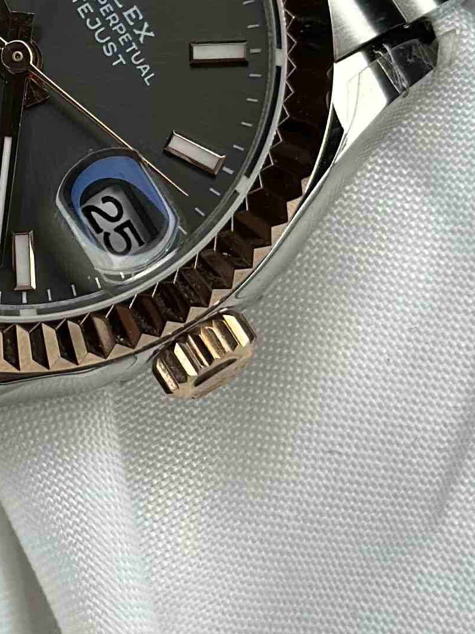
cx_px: -35
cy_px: 54
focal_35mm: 129
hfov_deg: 11.3
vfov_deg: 15.1
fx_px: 2360
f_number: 1.78
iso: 80
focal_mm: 6.86
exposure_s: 1/990
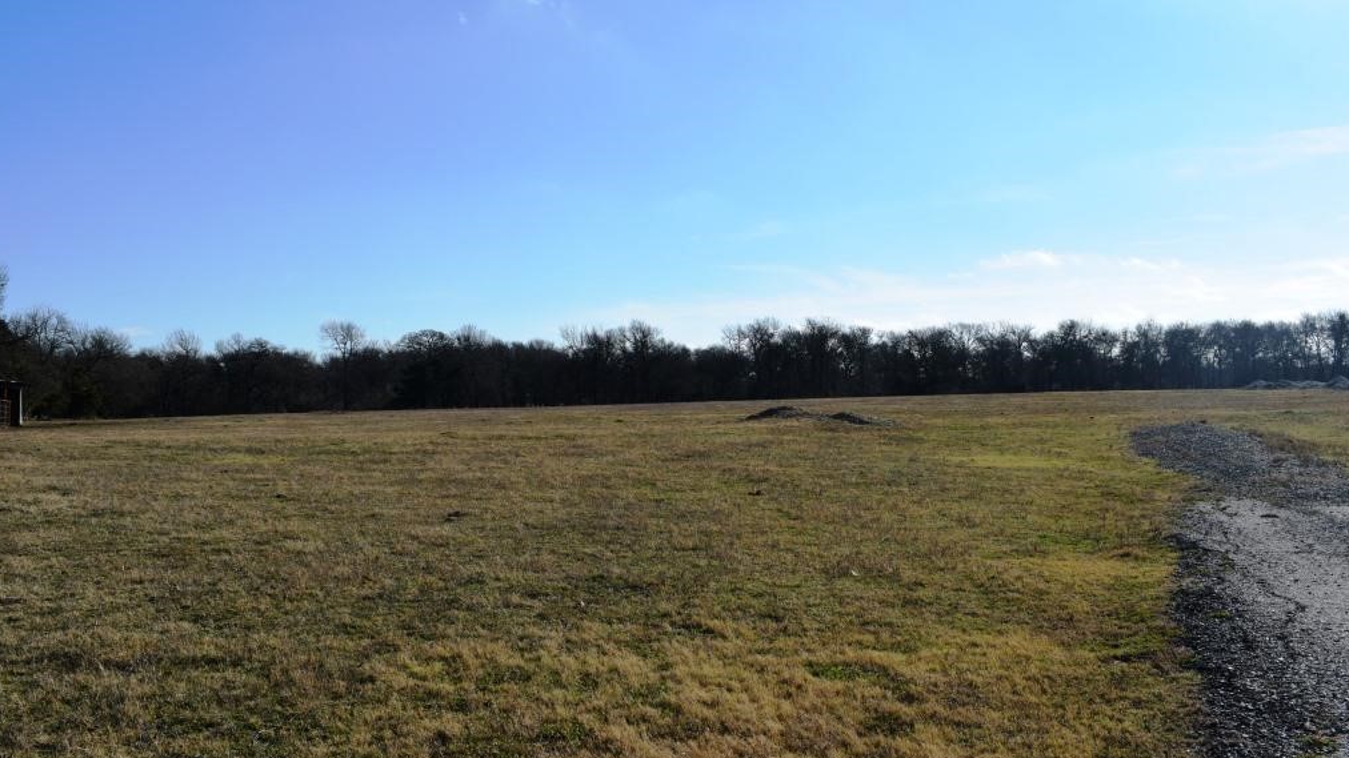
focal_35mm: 35
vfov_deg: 33.7
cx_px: 671
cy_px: 390
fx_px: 1252
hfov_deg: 56.6
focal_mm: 22
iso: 200
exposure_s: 1/500
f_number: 11
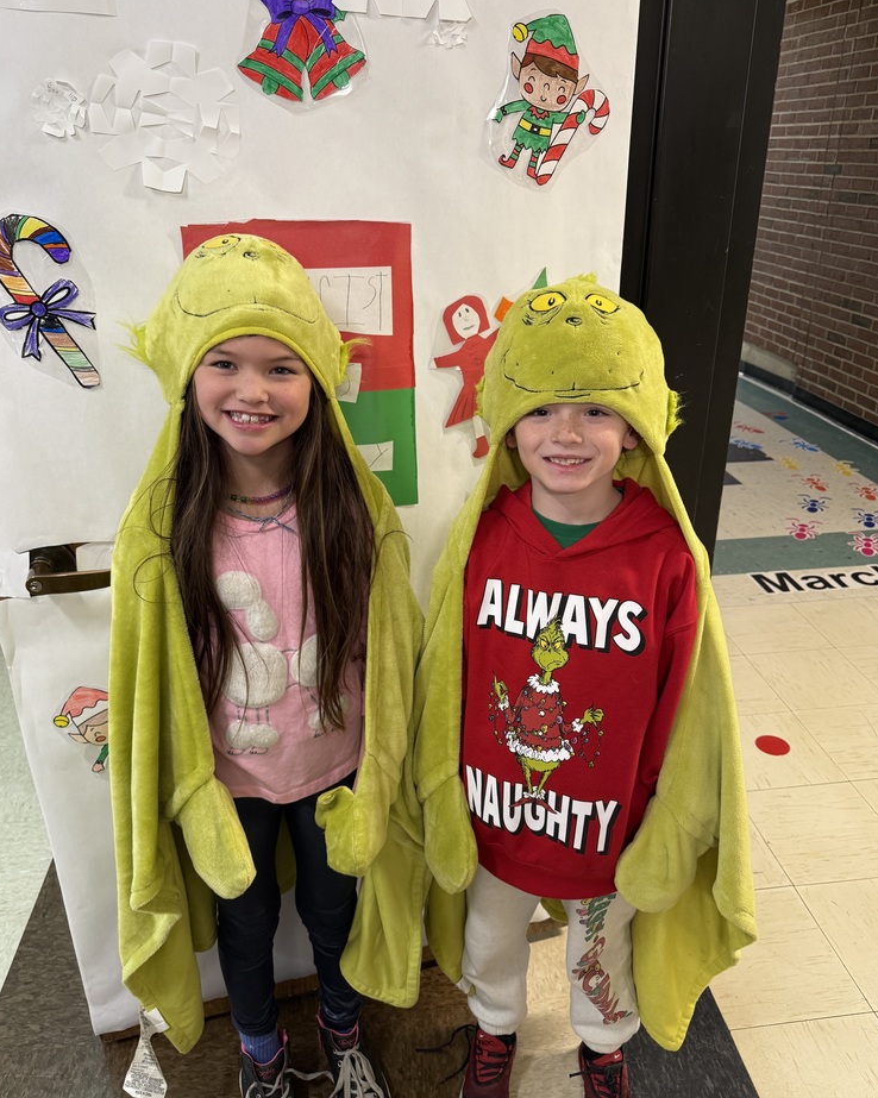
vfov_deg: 66.0
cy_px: 527
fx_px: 845
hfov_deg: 54.9
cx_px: 429
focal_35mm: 26
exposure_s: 1/60
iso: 200
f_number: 1.78
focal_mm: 6.76
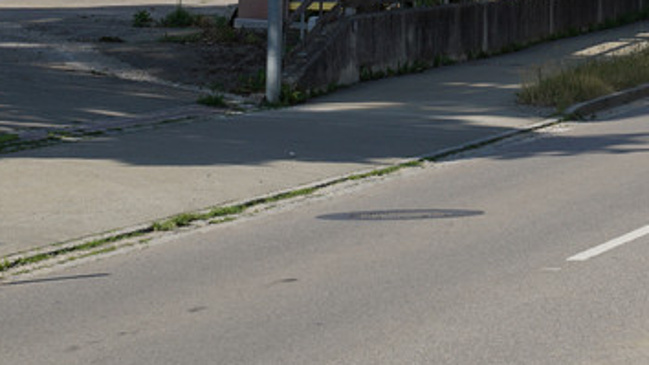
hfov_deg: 8.9
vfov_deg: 5.0
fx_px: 4147
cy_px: -257
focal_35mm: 241
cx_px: 619
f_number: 8
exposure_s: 1/640
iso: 200
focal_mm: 68
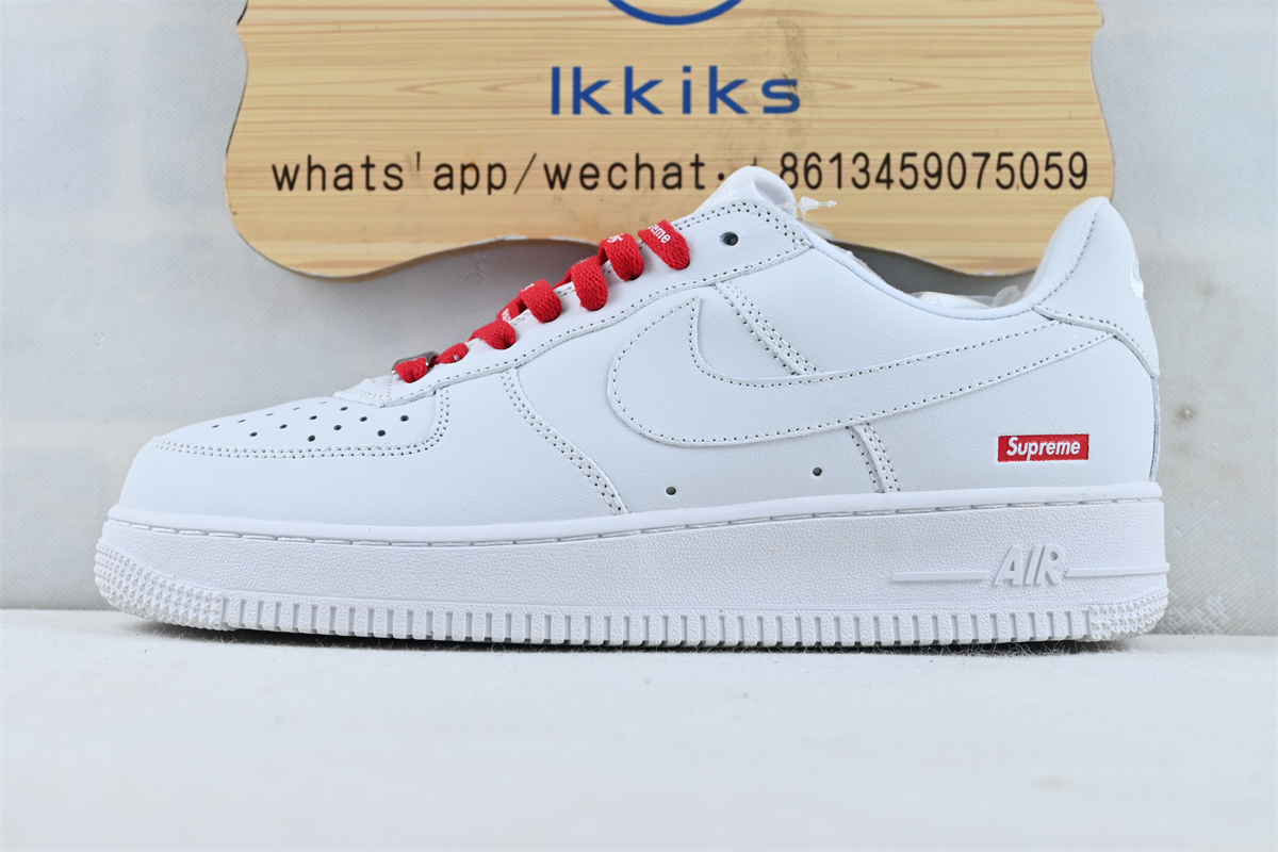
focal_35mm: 52
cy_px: 426
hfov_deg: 37.9
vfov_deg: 25.8
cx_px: 639
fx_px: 1864
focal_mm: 35
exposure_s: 1/50
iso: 100
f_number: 5.3
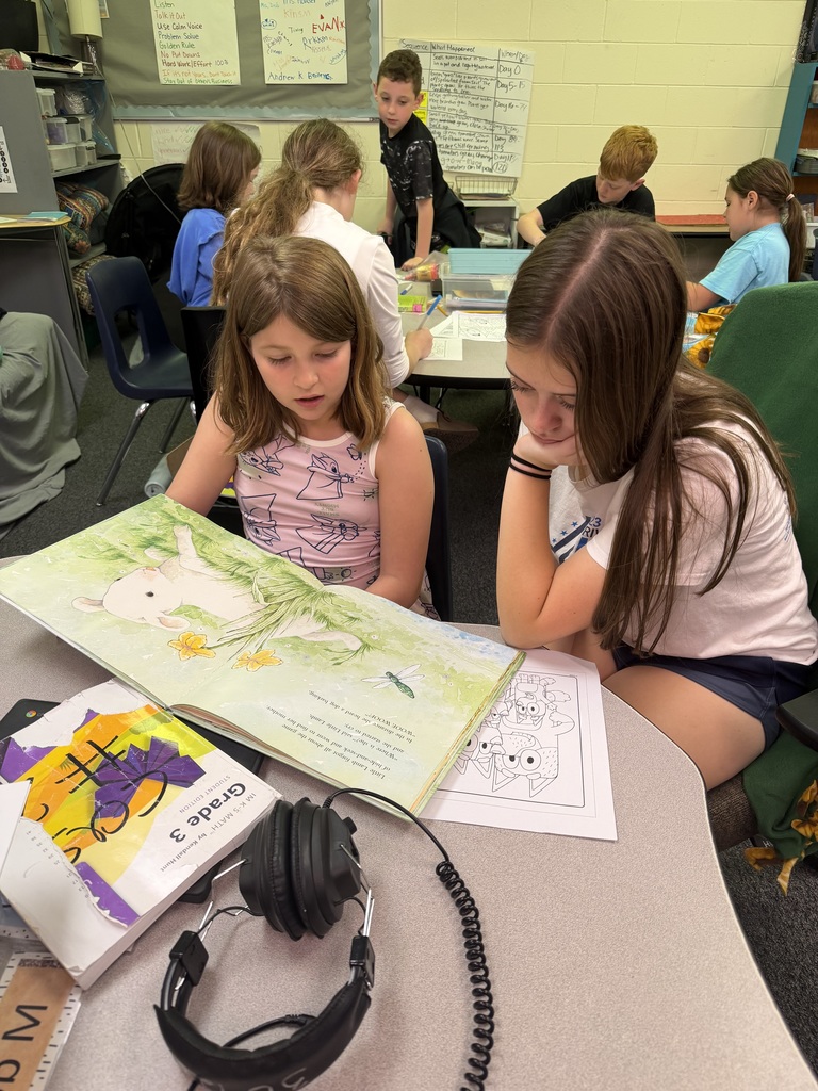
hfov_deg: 56.8
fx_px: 756
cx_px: 409
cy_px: 546
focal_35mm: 24
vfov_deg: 71.6
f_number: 1.78
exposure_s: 1/63
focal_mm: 6.76
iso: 125
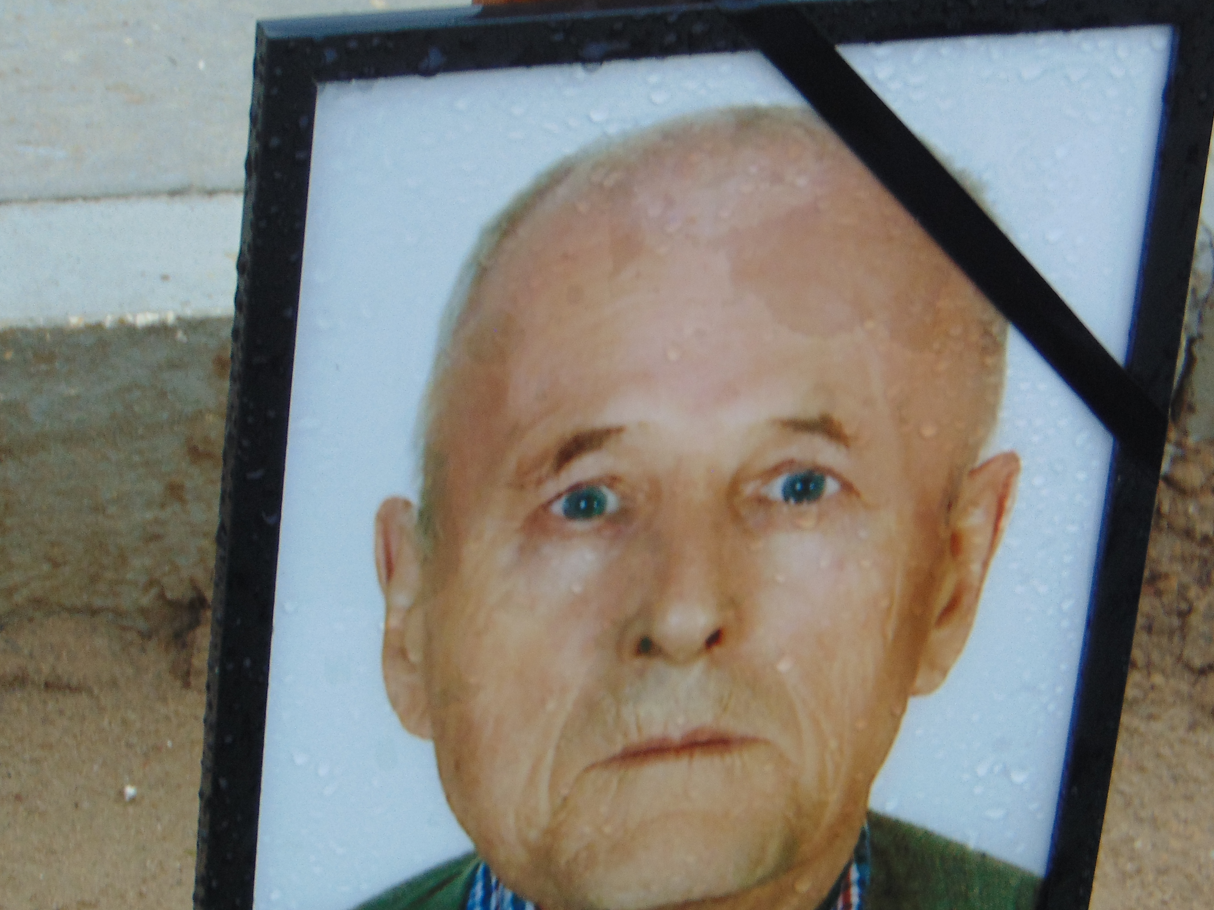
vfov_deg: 9.4
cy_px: 656
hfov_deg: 12.5
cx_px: 711
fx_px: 5541
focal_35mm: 158
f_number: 3.9
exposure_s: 1/50
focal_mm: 19.4
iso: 80
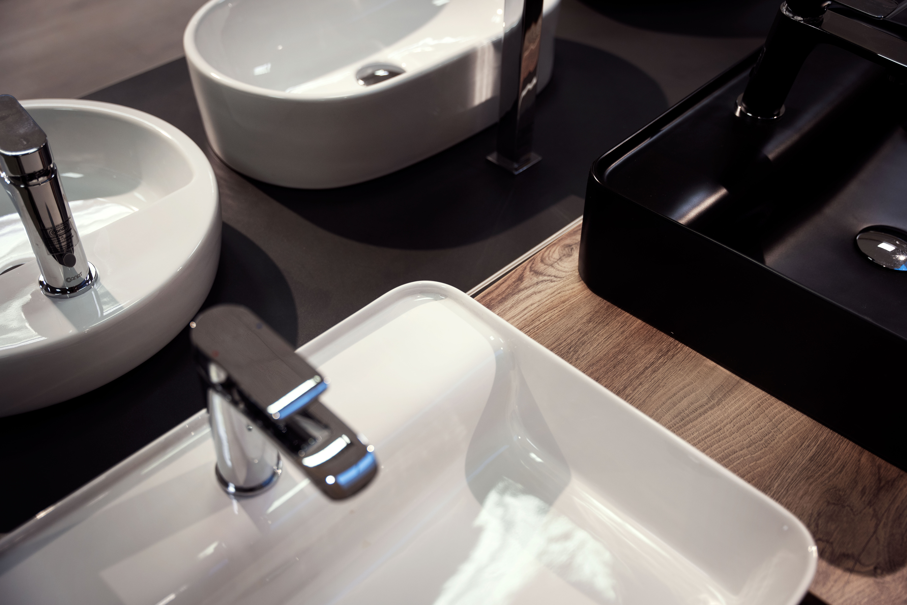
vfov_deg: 34.2
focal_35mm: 39
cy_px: 302
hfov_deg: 49.6
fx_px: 983
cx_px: 454
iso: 500
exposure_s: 1/200
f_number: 2.8
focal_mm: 39
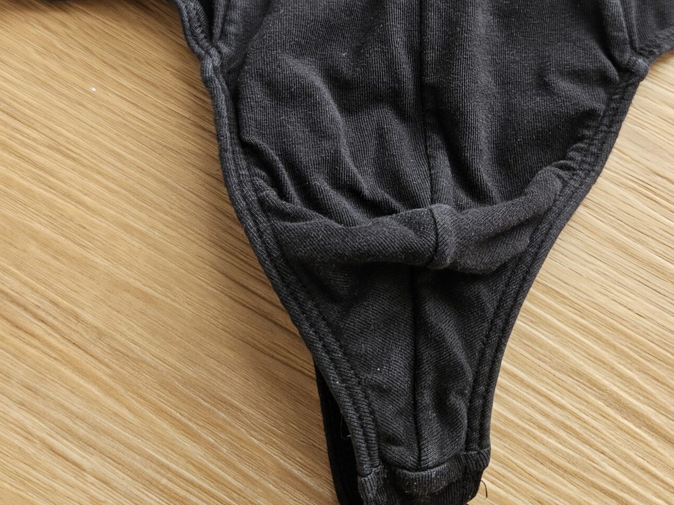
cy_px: 85
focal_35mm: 46
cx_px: 394
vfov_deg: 30.6
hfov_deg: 41.1
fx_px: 896
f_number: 1.8
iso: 125
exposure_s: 1/182
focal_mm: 5.4
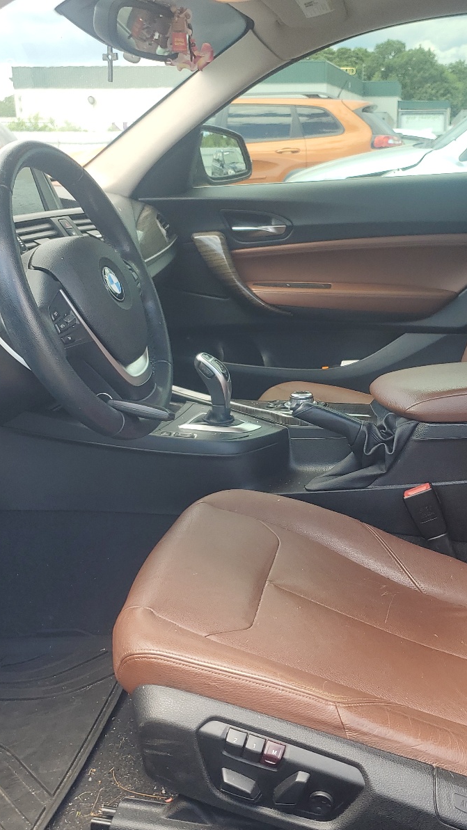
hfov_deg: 31.0
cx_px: 302
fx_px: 837
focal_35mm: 38
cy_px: 417
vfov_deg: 52.8
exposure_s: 1/312
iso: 50
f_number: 1.5
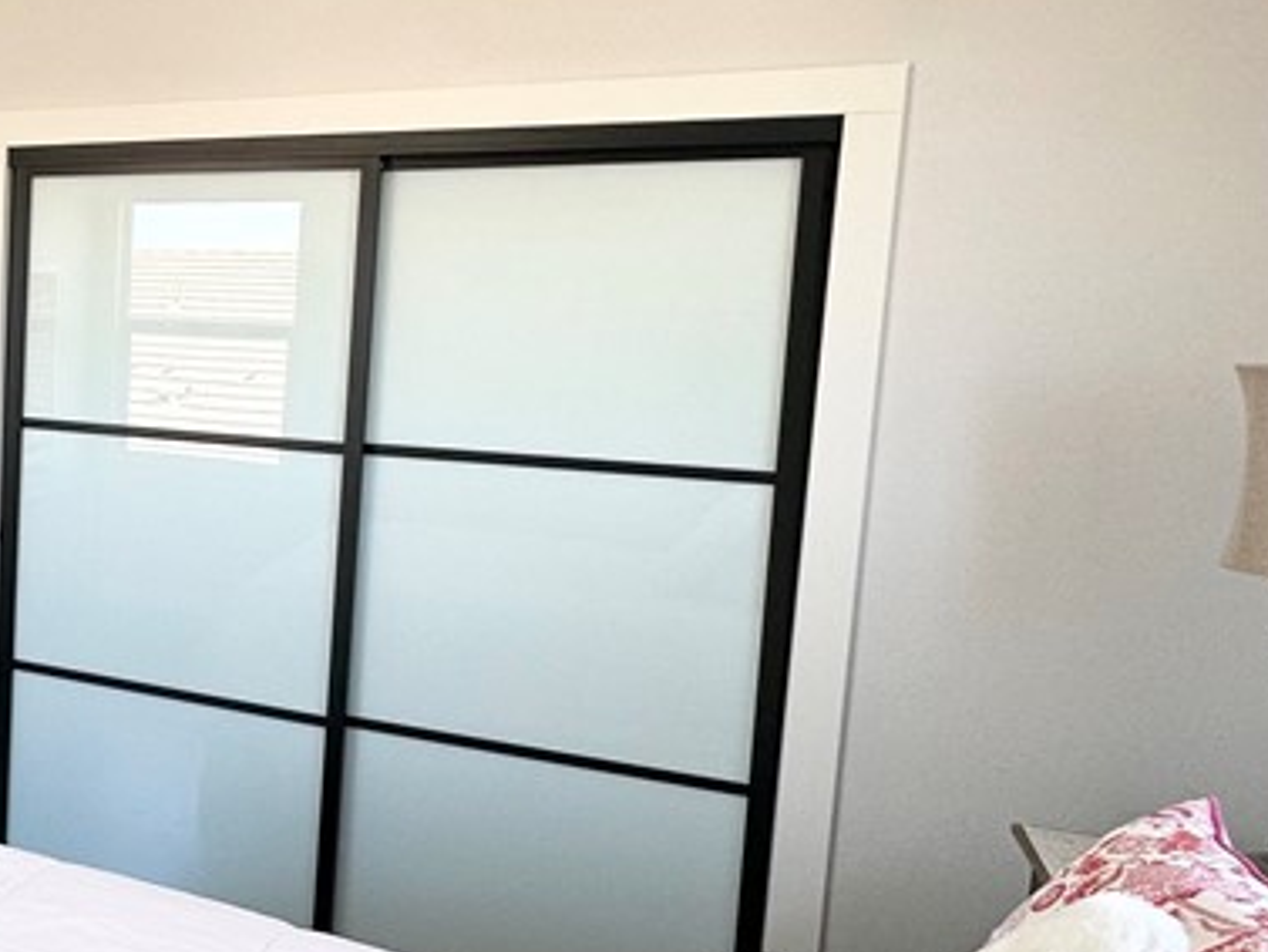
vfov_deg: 37.7
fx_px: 1392
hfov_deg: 39.6
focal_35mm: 38
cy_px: 437
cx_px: -138
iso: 80
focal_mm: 2.22
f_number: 2.2
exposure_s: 1/120
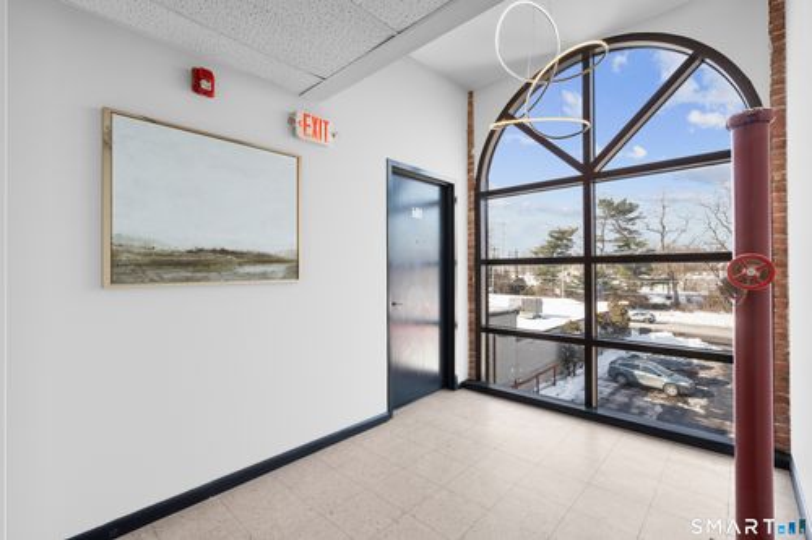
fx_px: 361
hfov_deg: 96.8
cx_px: 406
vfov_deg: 73.7
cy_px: 270
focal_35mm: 16
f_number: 9
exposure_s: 1/5
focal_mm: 16
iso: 200
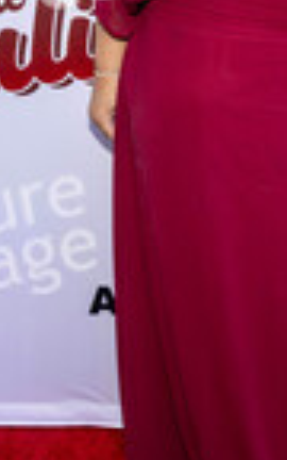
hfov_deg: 15.7
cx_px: 281
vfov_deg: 24.8
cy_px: 93
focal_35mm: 82
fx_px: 1026
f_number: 5.6
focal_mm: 29
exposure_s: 1/200
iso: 400
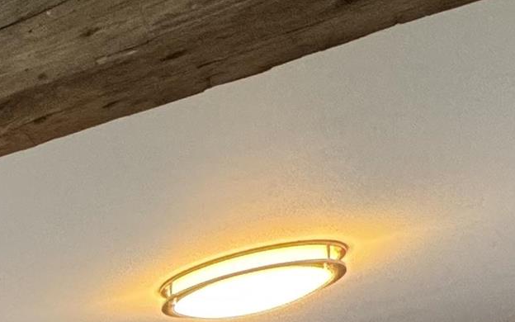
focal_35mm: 73
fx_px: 1025
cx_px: -640
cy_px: 685
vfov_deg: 14.3
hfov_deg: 16.4
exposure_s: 1/60
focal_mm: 2.22
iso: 200
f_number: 2.2
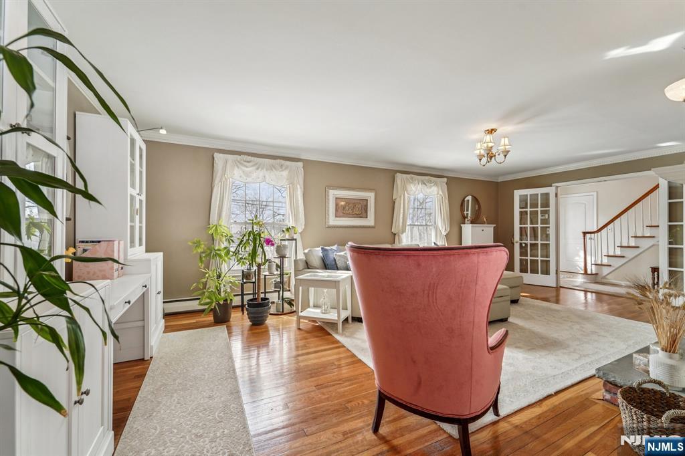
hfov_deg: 104.3
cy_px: 228
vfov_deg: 81.2
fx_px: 266
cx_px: 342
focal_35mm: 14
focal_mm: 14
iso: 400
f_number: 8
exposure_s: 1/50
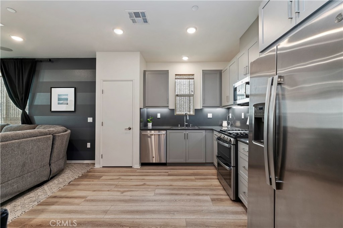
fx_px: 133
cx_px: 172
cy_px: 114
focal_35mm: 14
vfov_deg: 81.1
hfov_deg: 104.3
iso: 500
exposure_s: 1/8
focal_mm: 14
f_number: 10
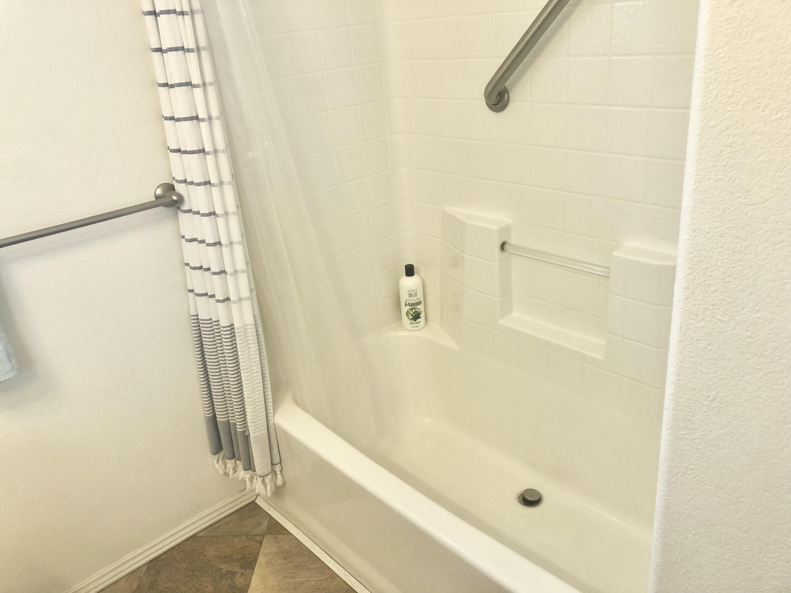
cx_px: 396
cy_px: 296
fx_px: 640
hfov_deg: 63.4
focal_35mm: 28
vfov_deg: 49.7
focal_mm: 4
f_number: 1.8
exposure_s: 1/40
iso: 25
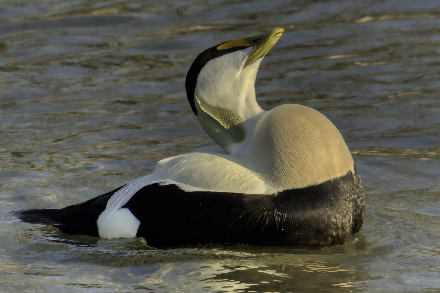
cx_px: 220
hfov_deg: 1.7
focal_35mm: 1200
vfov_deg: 1.1
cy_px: 146
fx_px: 14657
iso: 320
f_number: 11
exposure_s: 1/500
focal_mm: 600
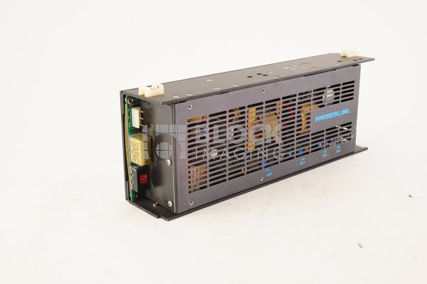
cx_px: 214
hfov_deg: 39.6
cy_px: 142
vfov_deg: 26.9
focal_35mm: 50
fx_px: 593
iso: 1600
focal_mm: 50
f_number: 11
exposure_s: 1/125
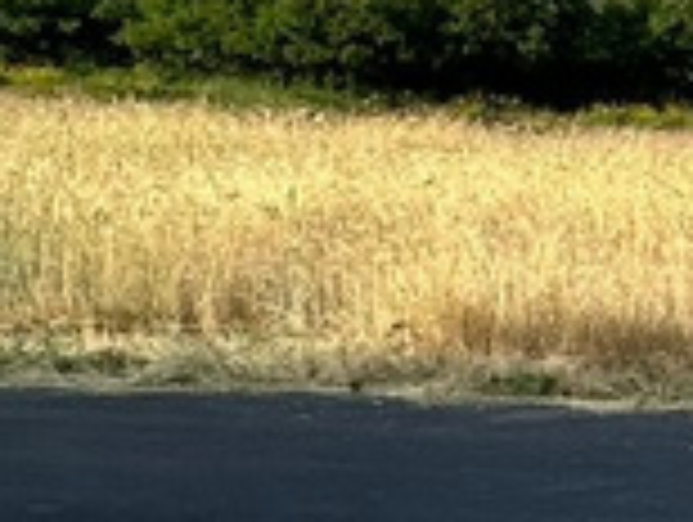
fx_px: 1865
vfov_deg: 15.8
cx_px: 1719
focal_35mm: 93
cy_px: 90
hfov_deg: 13.9
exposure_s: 1/1221
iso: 50
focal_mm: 2.22
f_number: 2.2
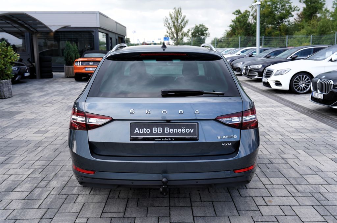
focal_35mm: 37
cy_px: 112
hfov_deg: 52.0
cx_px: 168
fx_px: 345
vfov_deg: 35.7
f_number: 5.6
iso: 100
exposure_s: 1/125
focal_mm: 37
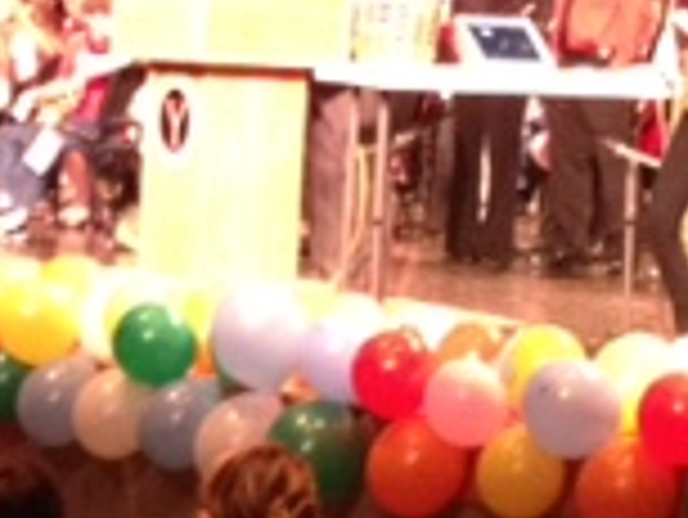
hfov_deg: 13.5
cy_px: 18
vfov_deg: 10.1
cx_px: 391
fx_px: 2904
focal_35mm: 146
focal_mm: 4.28
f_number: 2.4
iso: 400
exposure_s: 1/15
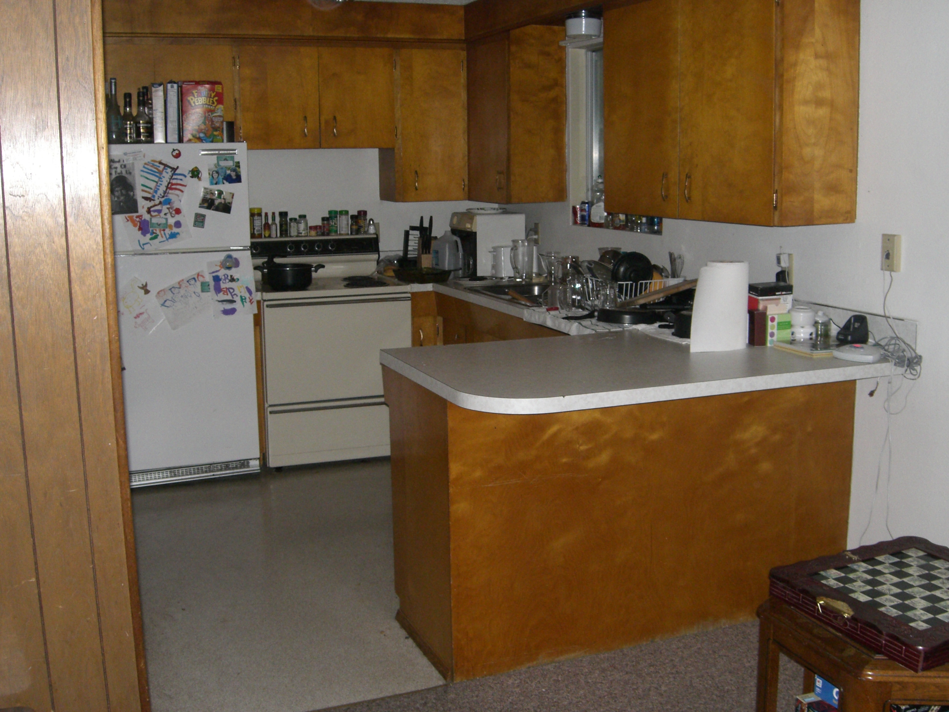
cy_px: 356
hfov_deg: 49.0
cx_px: 474
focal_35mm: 38
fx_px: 1042
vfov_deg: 37.7
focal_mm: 7.9
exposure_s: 1/60
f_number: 4
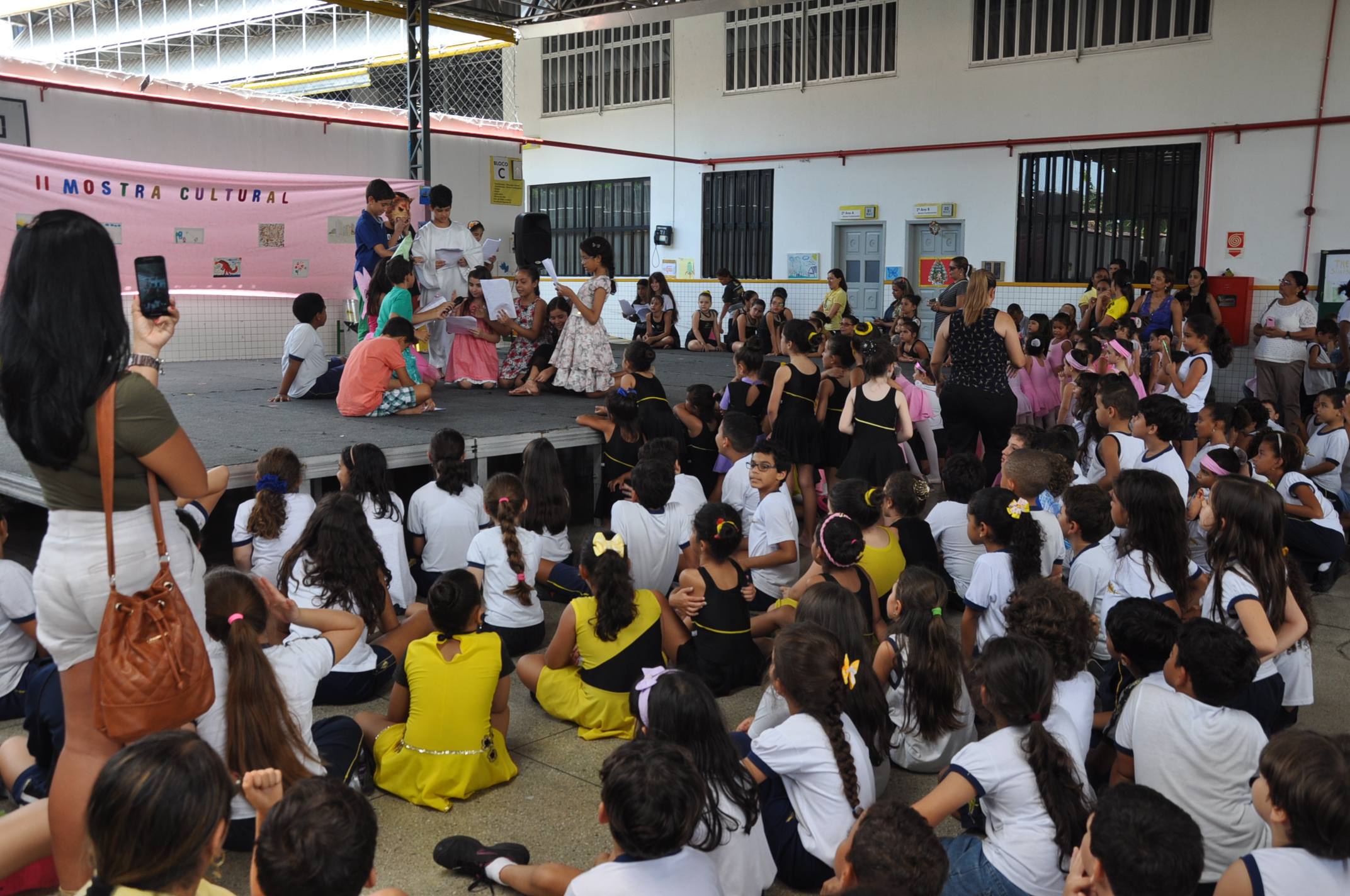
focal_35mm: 33
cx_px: 675
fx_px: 1236
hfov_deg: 57.3
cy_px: 448
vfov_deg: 39.9
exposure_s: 1/125
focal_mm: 22
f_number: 5.6
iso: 280
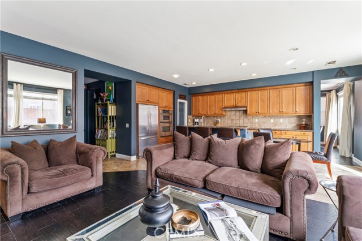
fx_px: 163
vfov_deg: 73.0
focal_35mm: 16
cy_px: 120
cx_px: 181
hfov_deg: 96.1
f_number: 13
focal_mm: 16.2
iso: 100
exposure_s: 1.6
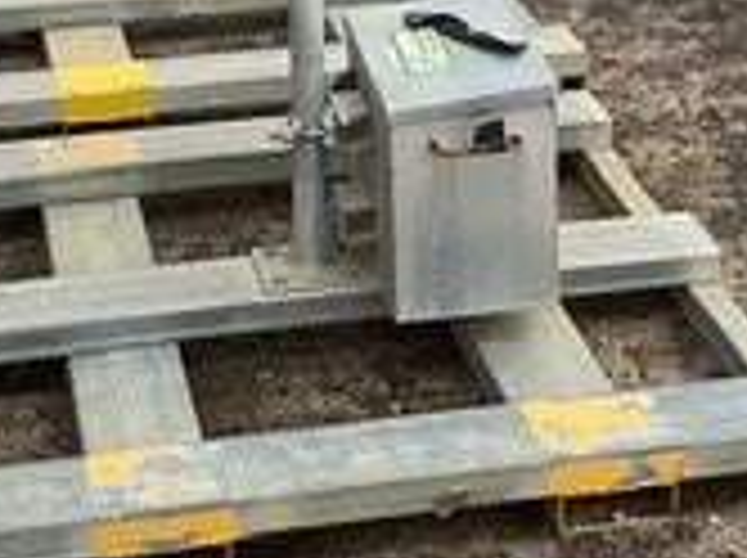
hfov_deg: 17.6
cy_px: -378
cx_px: 432
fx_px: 2413
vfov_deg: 12.3
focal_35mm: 112
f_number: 1.8
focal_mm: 3
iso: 16
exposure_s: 1/1490
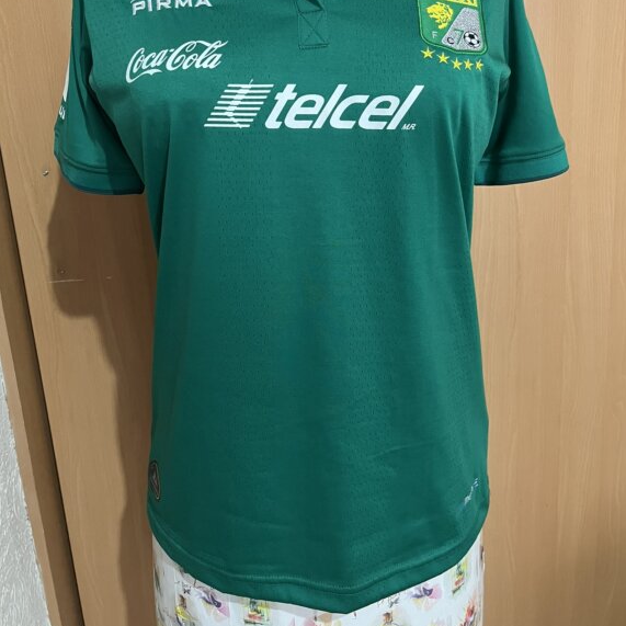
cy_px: 214
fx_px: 634
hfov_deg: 52.5
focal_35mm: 31
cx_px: 316
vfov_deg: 51.6
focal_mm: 5.7
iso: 500
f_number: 1.5
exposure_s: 1/57
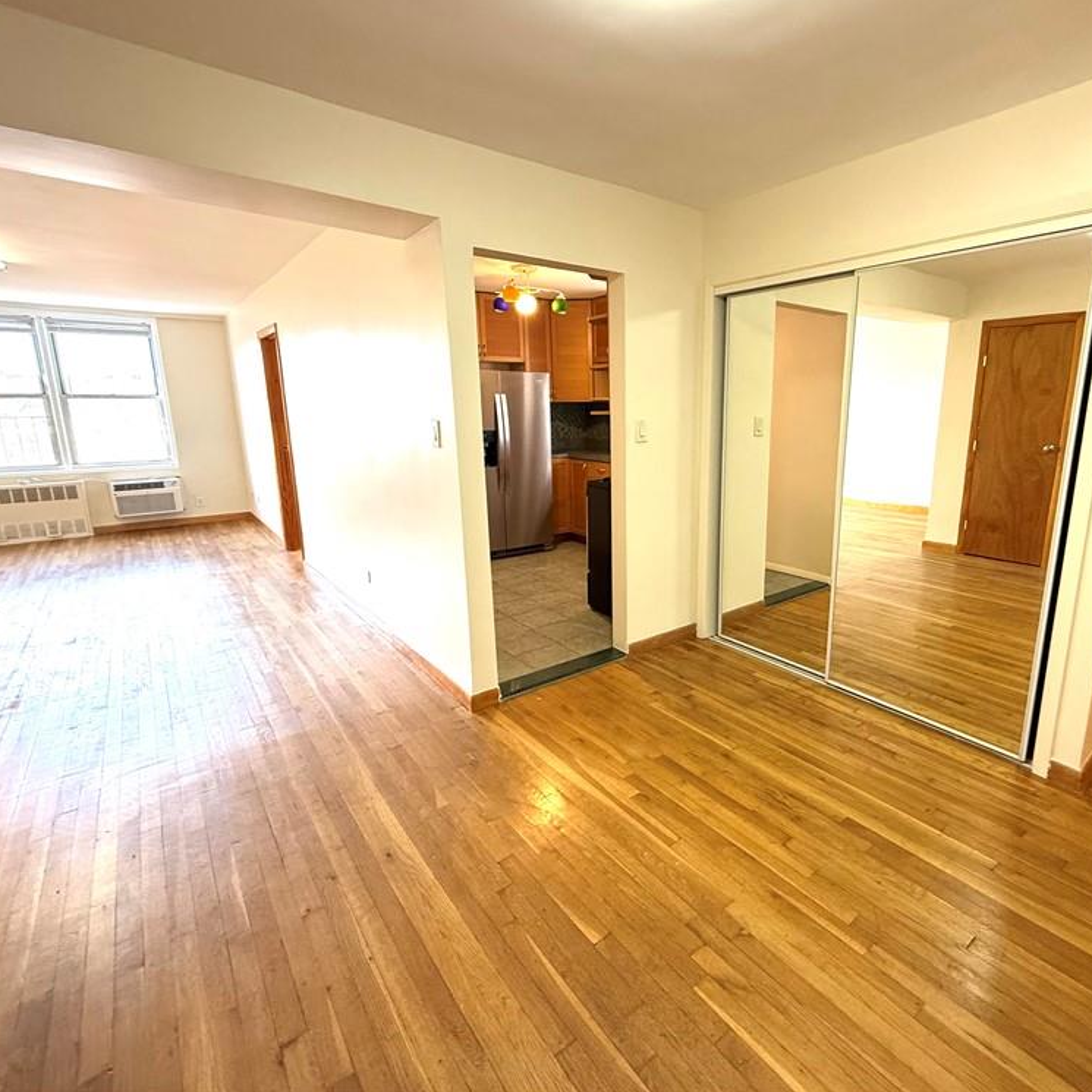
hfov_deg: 83.2
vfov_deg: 84.0
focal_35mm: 17
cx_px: 641
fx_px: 607
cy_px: 532
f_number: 2.2
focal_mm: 2.22
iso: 200
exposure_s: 1/60
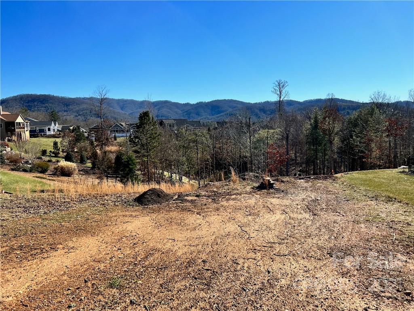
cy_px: 156
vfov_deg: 53.1
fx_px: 311
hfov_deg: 67.3
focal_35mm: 26
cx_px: 207
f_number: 1.5
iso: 50
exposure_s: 1/4630
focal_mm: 5.7
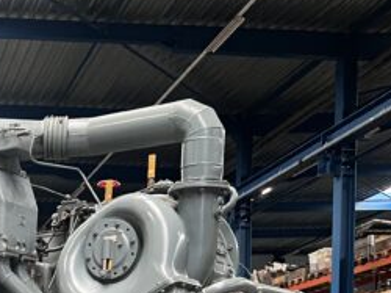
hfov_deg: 21.9
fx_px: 903
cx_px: -124
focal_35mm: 80
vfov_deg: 16.8
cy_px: 428
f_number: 1.5
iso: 400
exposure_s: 1/50
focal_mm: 5.7
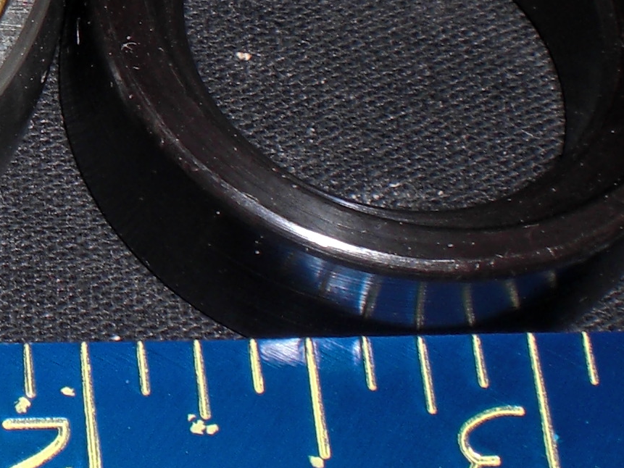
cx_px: -175
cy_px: 52
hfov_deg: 13.3
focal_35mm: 144
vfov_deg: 10.3
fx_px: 2596
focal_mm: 6.3
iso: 64
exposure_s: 1/60
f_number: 5.6
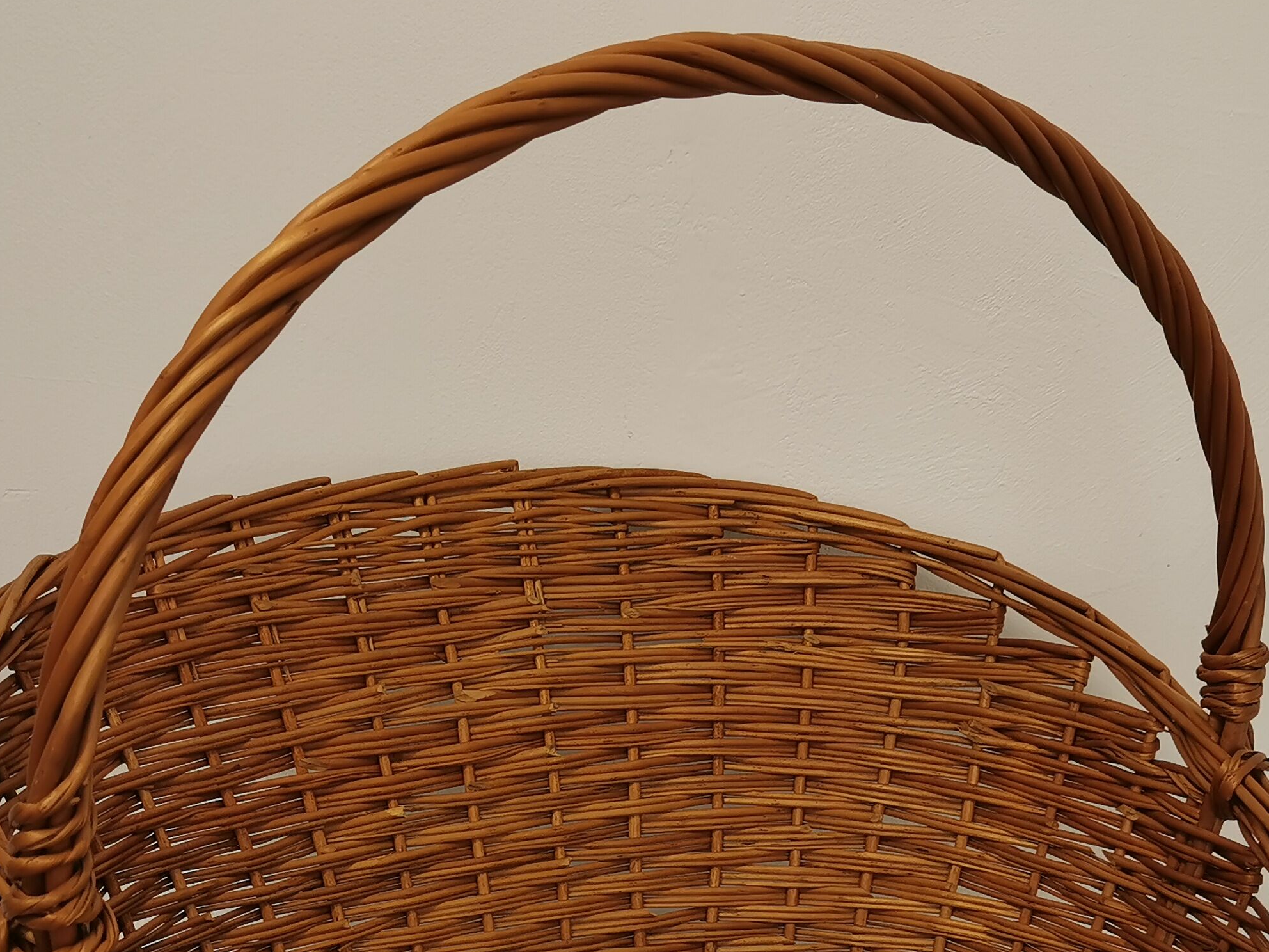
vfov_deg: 25.2
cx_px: 506
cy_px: 775
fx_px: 2090
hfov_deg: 33.7
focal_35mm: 57
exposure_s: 1/118
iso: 50
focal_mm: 5.58
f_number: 1.8
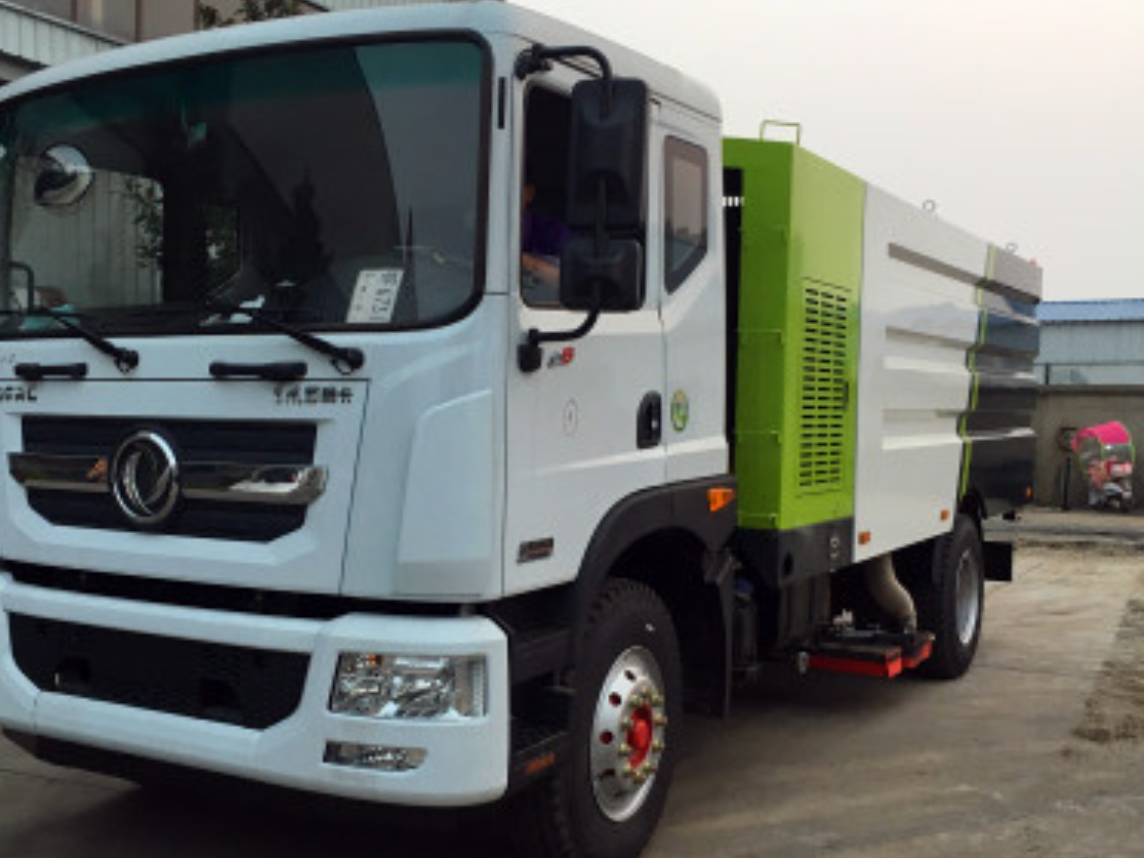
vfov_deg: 36.8
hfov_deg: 47.7
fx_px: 1289
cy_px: 478
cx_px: 492
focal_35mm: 39
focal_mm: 4.15
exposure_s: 1/33
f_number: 2.2
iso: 32
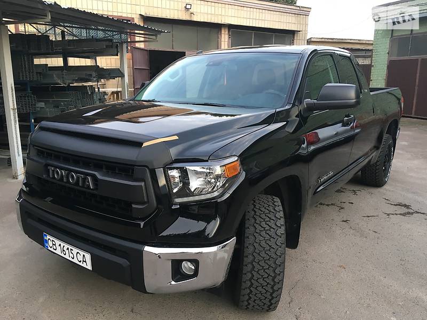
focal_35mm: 29
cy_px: 160
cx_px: 214
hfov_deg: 61.7
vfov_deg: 48.2
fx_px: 358
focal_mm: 4.2
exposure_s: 1/33
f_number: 2.2
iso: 40
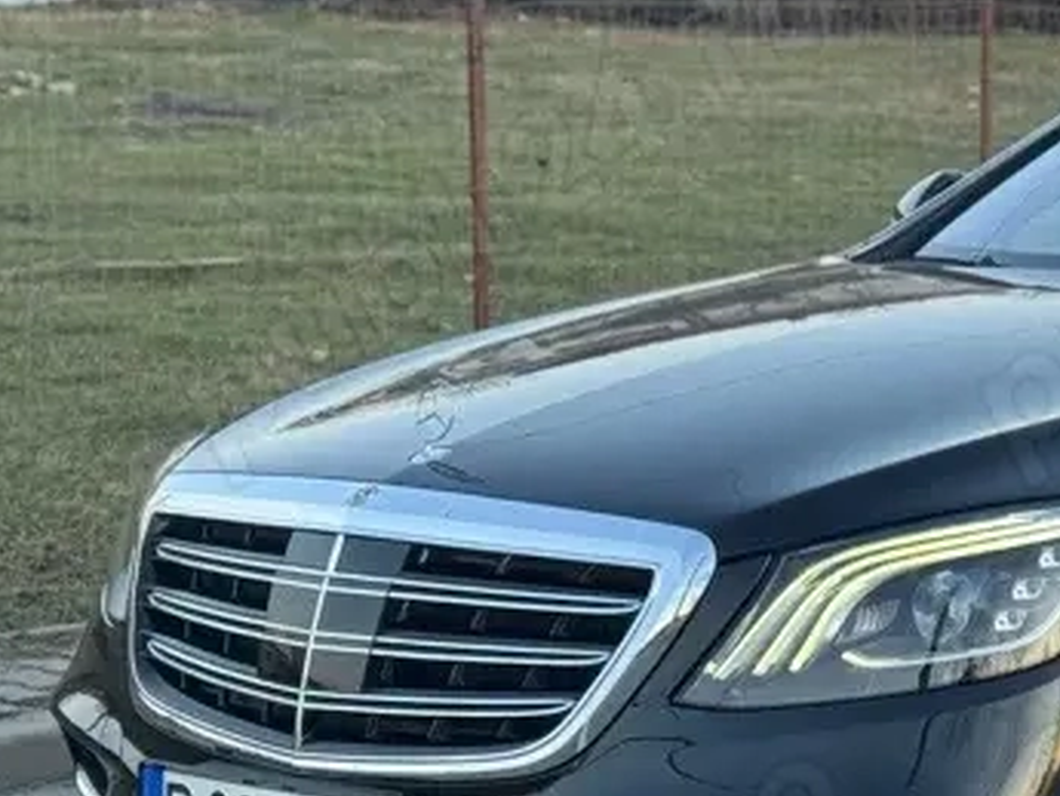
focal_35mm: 139
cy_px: 227
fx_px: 4258
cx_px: 1509
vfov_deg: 10.7
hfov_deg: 13.5
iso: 80
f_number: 1.78
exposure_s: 1/100
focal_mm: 6.76
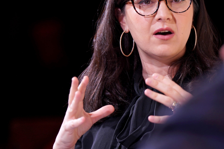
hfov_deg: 6.8
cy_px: 63
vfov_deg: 4.6
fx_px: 1879
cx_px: 130
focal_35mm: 302
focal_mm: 182
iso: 640
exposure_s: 1/100
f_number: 2.8
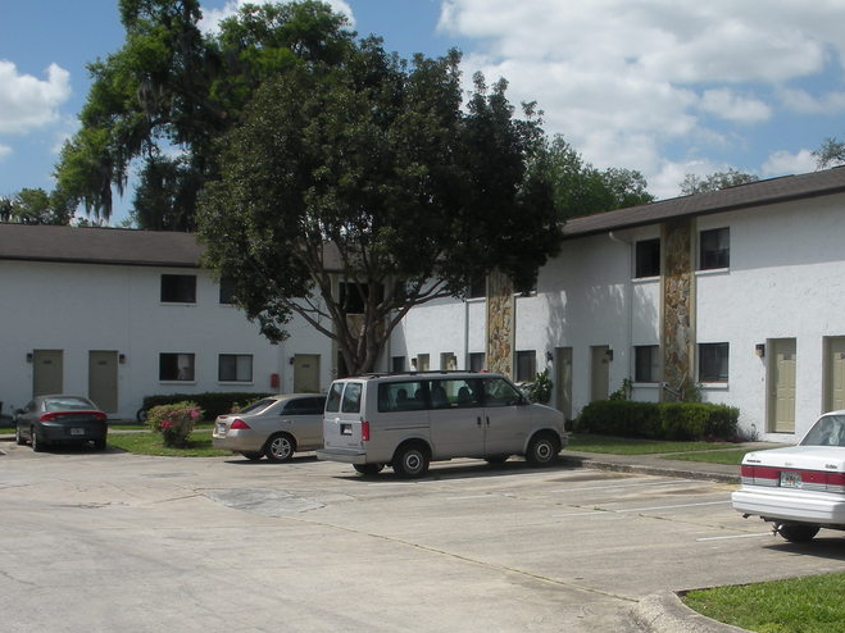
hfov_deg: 37.3
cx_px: 522
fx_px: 1245
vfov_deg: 28.3
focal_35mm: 51
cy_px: 431
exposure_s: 1/450
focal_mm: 6.3
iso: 64
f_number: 5.6
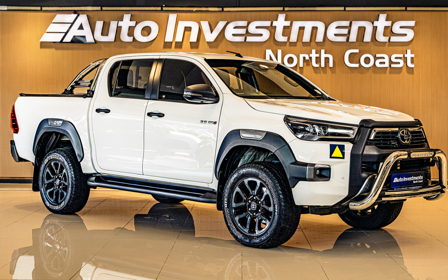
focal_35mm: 63
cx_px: 225
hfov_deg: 32.5
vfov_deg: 20.6
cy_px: 115
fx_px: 769
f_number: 5
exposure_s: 1/125
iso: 200
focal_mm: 55
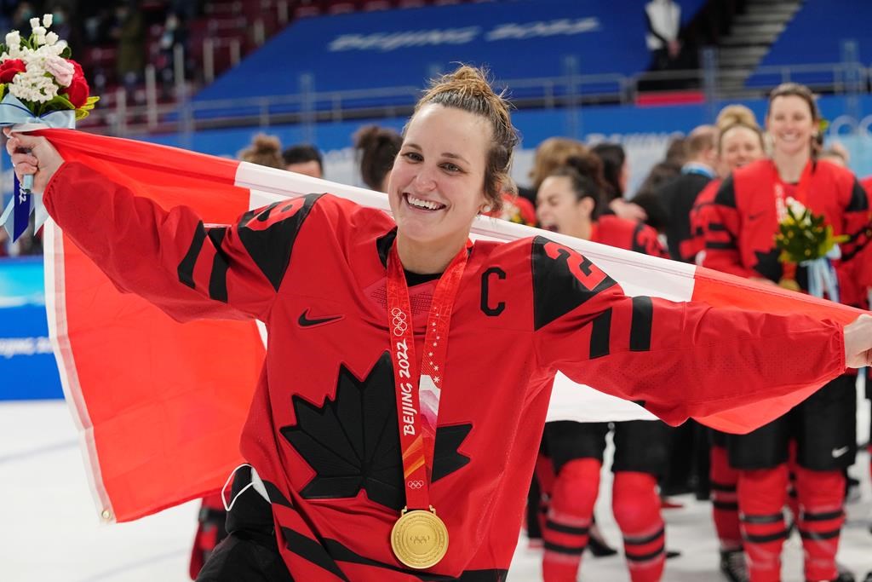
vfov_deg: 14.0
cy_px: 291
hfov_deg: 20.8
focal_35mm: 98
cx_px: 436
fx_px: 2374
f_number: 5.6
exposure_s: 1/1250
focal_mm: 98
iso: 2500
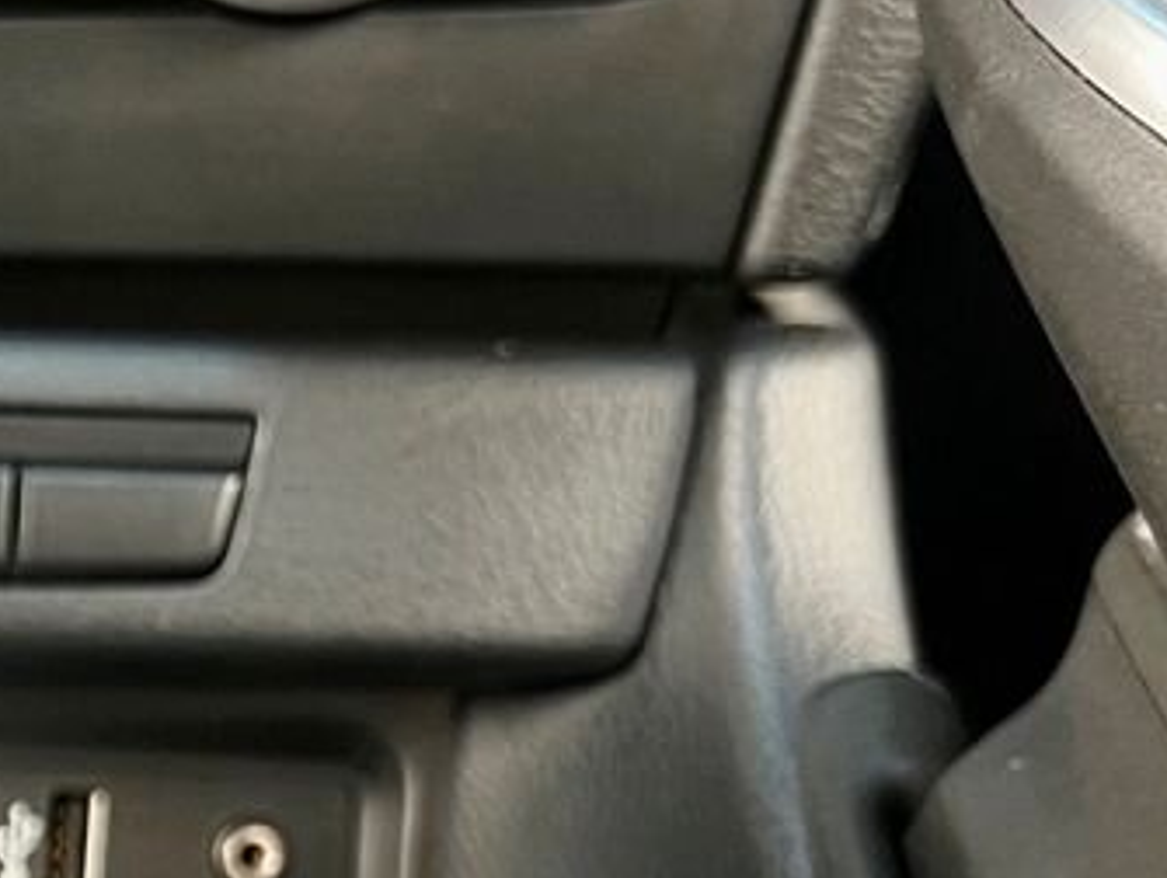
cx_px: -387
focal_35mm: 93
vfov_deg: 15.6
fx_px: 3139
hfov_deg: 19.3
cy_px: 916
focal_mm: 5.7
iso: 500
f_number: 1.5
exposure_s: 1/41
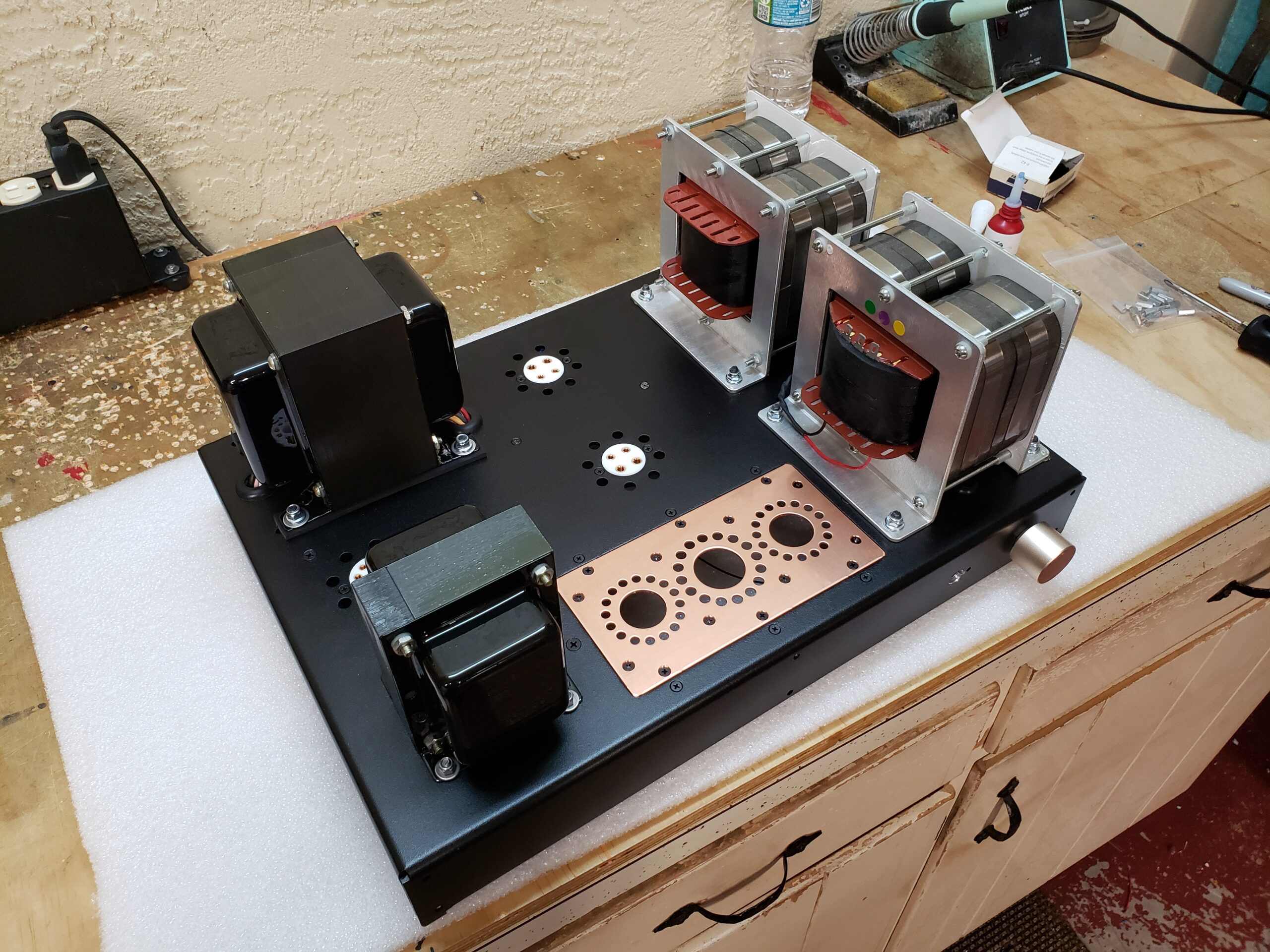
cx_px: 635
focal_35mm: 26
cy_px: 476
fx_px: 954
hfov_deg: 67.3
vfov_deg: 53.1
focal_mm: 4.3
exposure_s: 1/60
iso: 400
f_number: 2.4
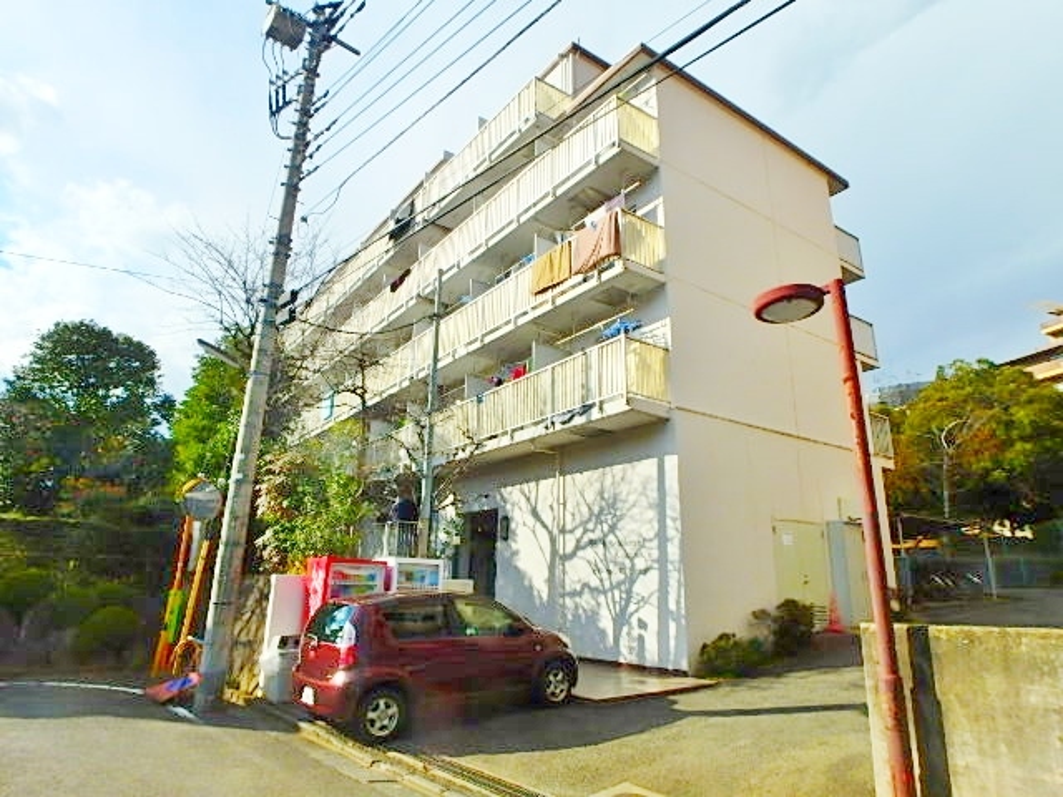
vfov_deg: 63.4
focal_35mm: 21
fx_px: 645
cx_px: 532
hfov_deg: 79.0
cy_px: 398
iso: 125
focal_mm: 3.7
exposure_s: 1/800
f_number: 6
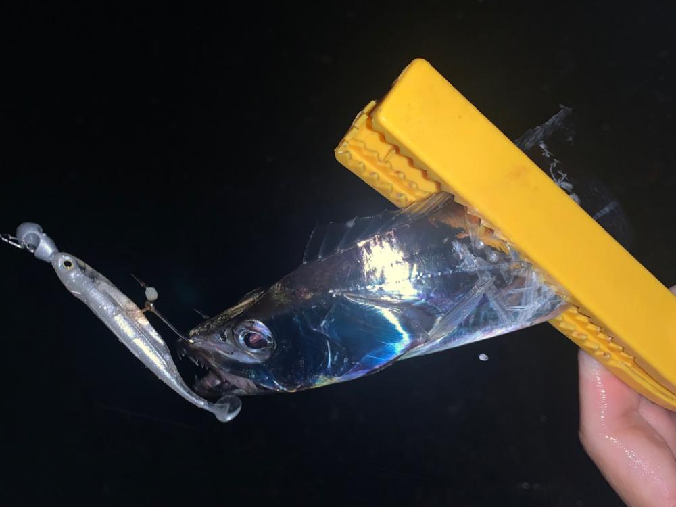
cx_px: 338
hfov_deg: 67.3
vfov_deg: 53.1
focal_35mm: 26
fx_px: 508
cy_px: 254
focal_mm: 4.25
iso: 32
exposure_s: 1/48
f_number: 1.8
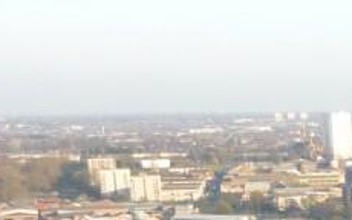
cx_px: 692
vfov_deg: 10.7
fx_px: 1133
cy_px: 342
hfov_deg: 14.7
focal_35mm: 118
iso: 100
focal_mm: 4.5
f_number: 3.3
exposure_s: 1/200
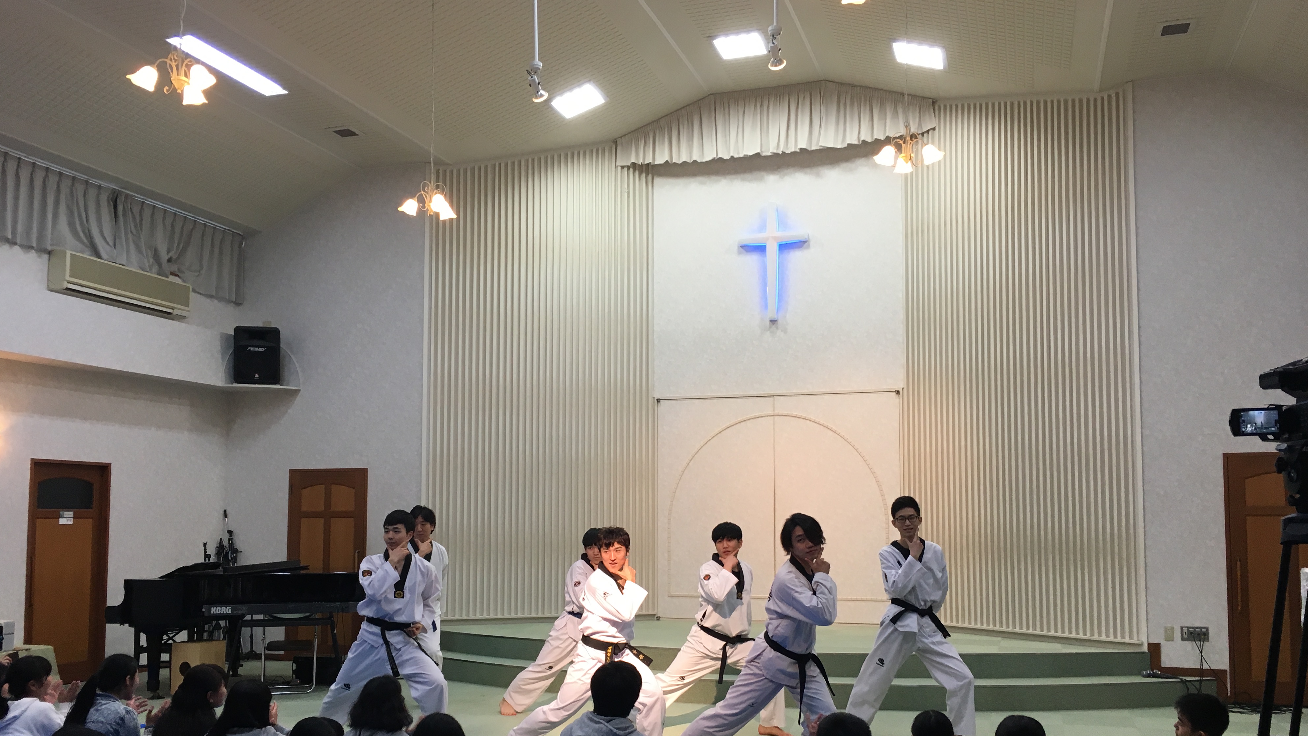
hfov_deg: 61.0
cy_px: 444
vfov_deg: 36.5
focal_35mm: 32
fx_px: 1110
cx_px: 658
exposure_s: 1/30
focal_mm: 4.15
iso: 32
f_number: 2.2
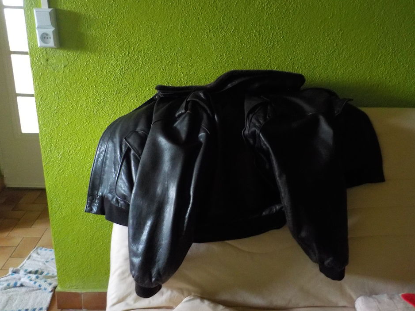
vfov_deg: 44.1
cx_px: 214
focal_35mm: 32
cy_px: 155
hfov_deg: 56.8
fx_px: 384
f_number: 3.3
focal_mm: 4.1
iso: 800
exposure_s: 1/15
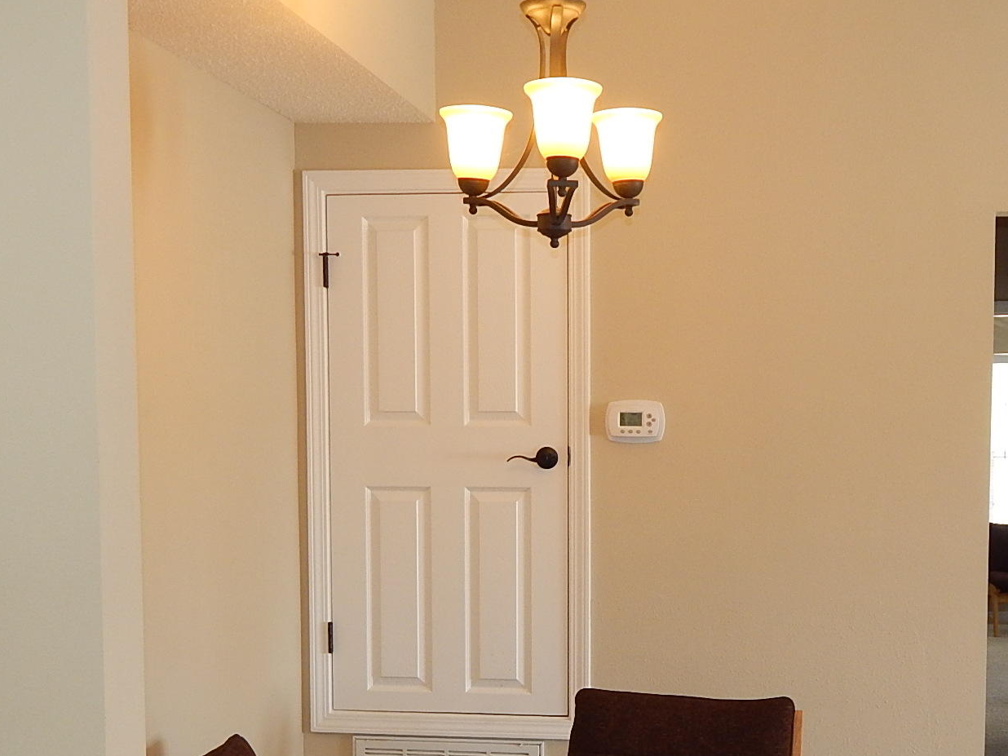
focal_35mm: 57
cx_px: 634
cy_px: 568
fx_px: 1660
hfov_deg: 33.6
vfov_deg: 25.4
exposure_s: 1/30
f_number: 3.2
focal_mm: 5.6
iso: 200
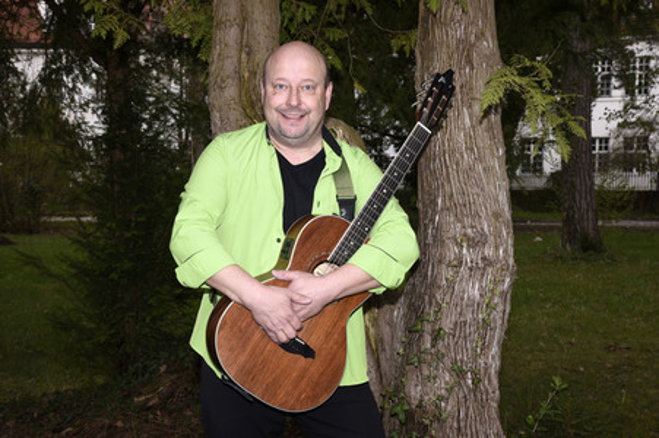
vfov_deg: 26.0
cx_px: 330
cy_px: 219
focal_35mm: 52
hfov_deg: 38.2
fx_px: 951
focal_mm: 52
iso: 500
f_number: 11
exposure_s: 1/160
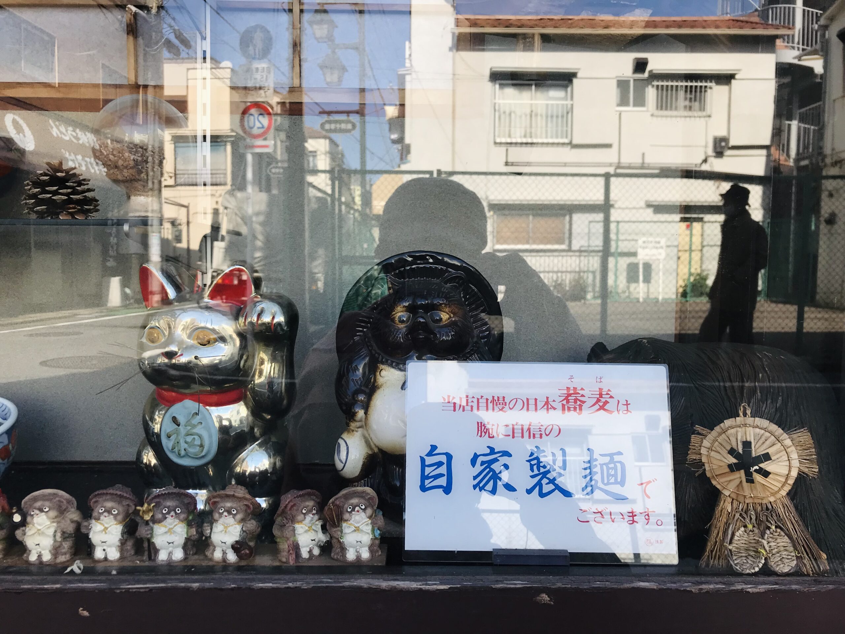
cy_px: 317
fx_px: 683
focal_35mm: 28
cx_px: 422
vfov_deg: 49.7
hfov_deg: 63.4
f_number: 1.8
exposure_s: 1/420
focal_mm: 3.99
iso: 20
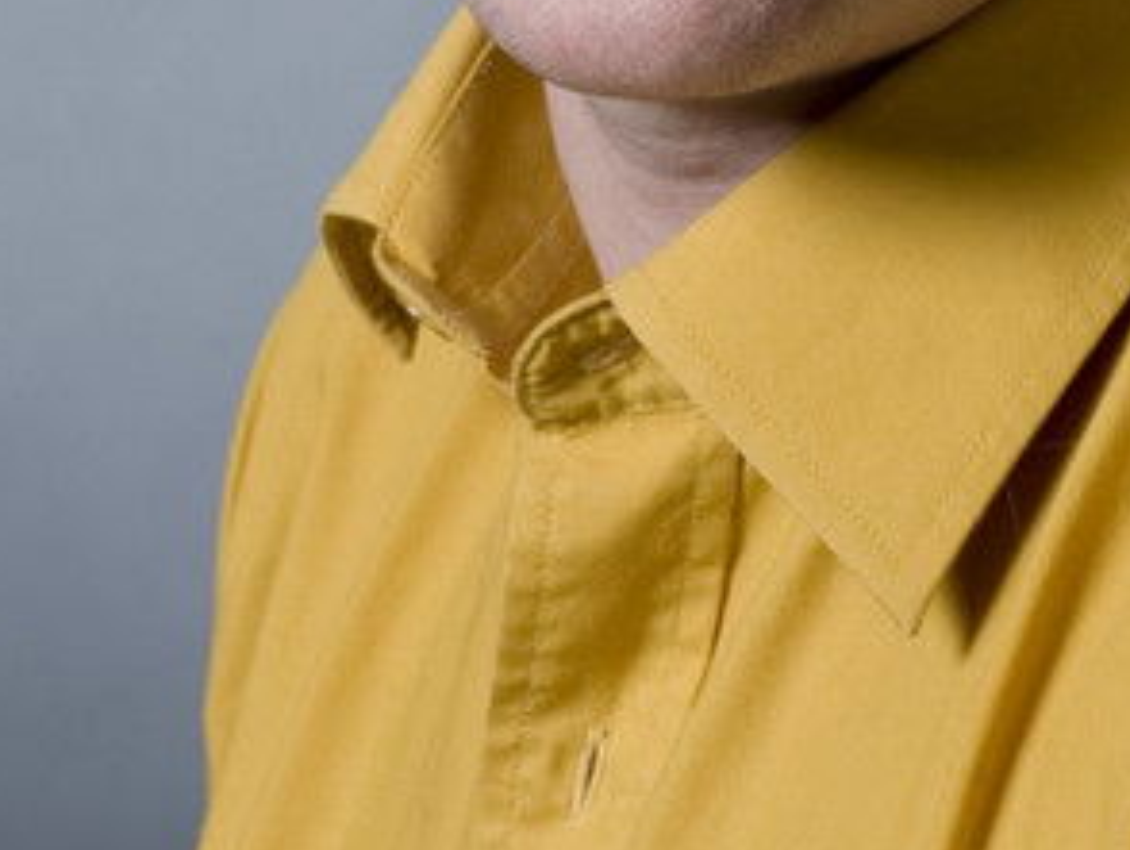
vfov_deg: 5.7
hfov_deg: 7.7
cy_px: -338
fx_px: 8429
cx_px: 876
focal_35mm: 258
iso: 200
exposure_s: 1/200
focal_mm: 105
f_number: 14
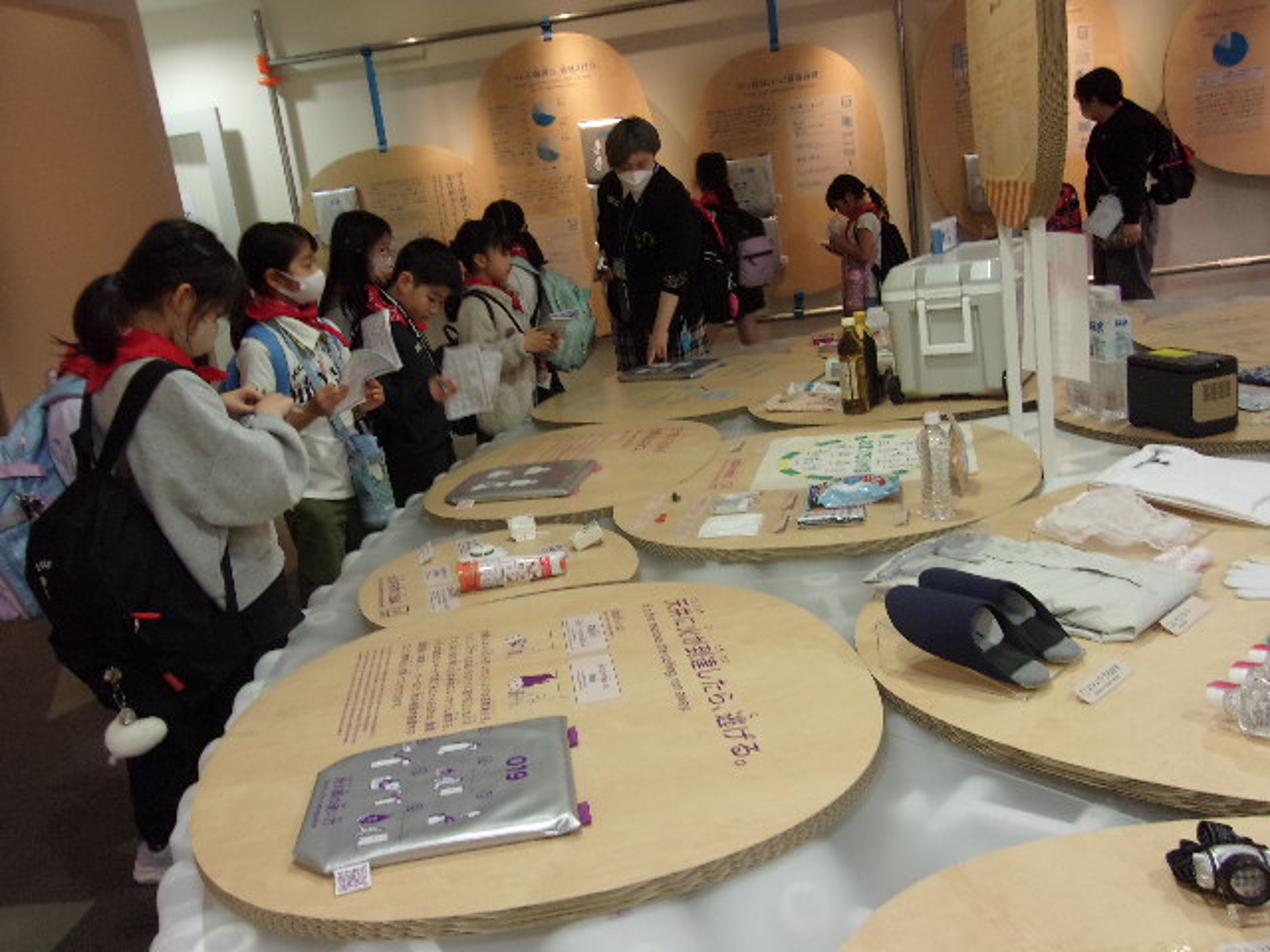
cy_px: 476
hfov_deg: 54.0
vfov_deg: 41.8
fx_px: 1247
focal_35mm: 34
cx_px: 635
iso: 191
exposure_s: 1/34
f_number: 3.3
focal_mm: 6.1
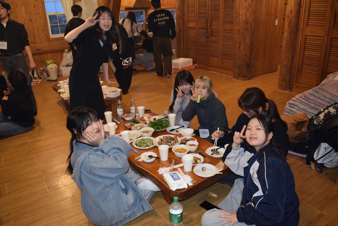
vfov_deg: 48.0
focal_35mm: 27
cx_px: 169
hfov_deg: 67.4
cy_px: 113
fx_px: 254
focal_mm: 18
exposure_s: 1/60
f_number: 3.5
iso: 900
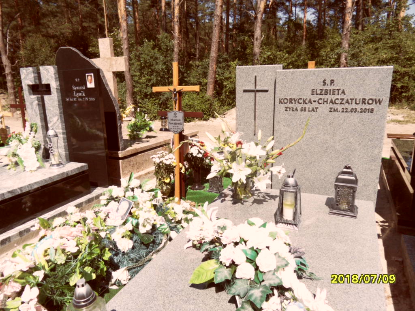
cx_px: 208
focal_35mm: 24
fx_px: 288
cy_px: 156
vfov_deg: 56.8
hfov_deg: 71.6
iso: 80
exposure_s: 1/1000
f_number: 3.2
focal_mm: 3.9
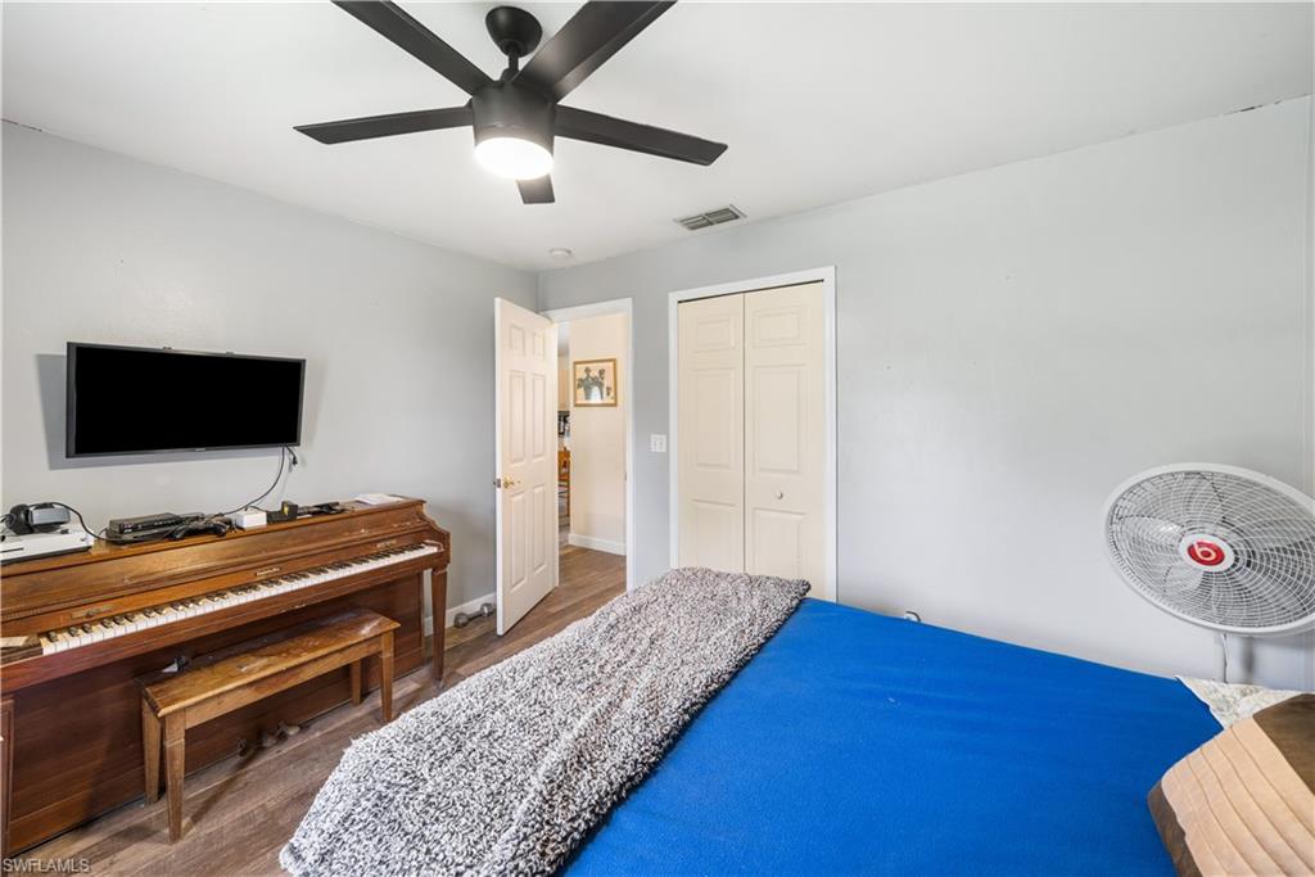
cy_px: 438
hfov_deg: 108.3
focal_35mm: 13
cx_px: 658
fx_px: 475
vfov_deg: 85.4
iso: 400
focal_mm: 13
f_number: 7.1
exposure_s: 1/5
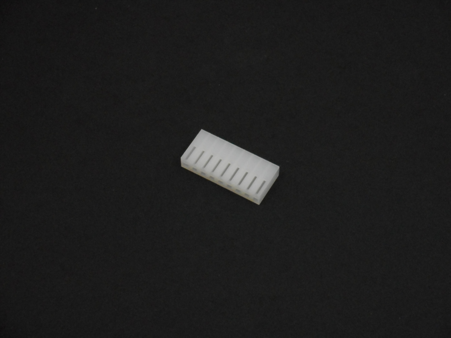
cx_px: 226
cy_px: 169
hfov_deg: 22.0
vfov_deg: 16.6
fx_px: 1160
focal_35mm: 89
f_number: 5.6
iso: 800
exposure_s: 1/50
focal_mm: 15.9
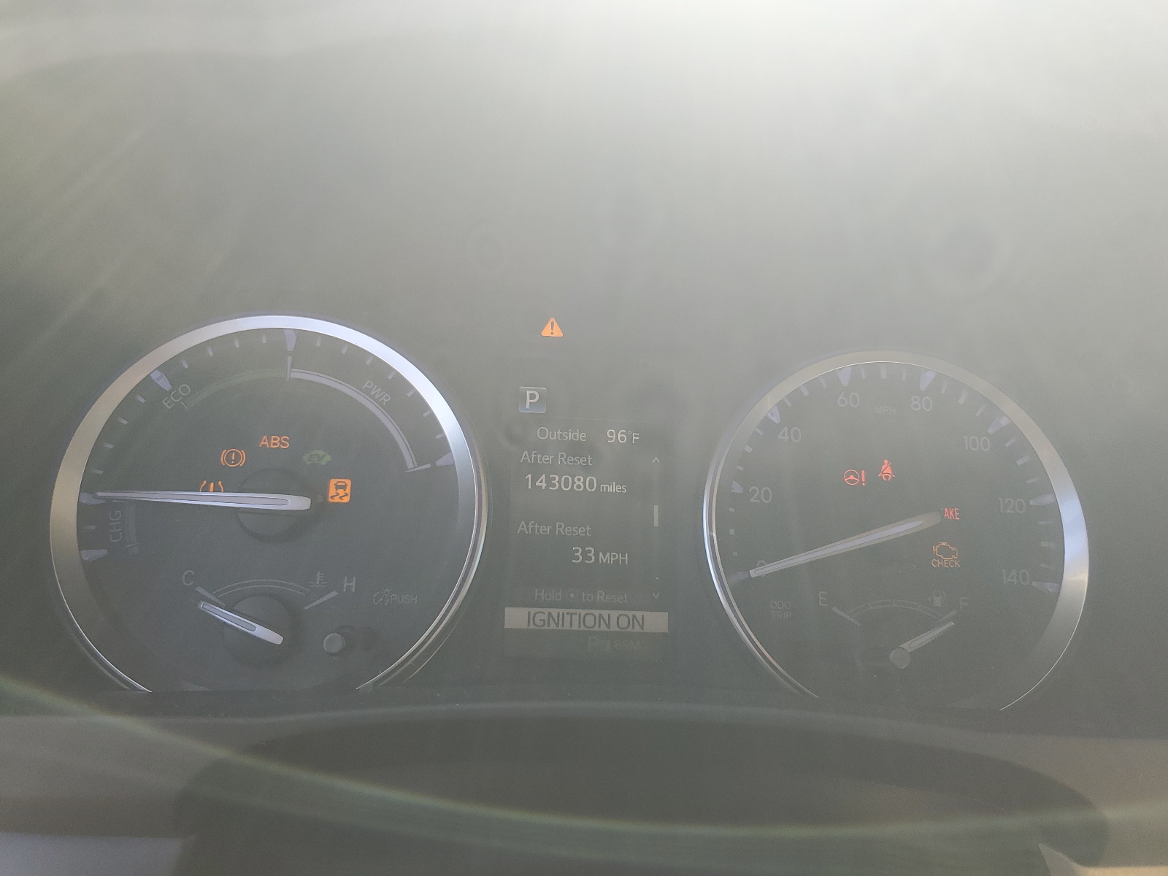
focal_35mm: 26
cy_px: 438
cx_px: 584
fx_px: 877
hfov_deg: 67.3
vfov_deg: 53.1
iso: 50
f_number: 1.5
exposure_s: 1/270
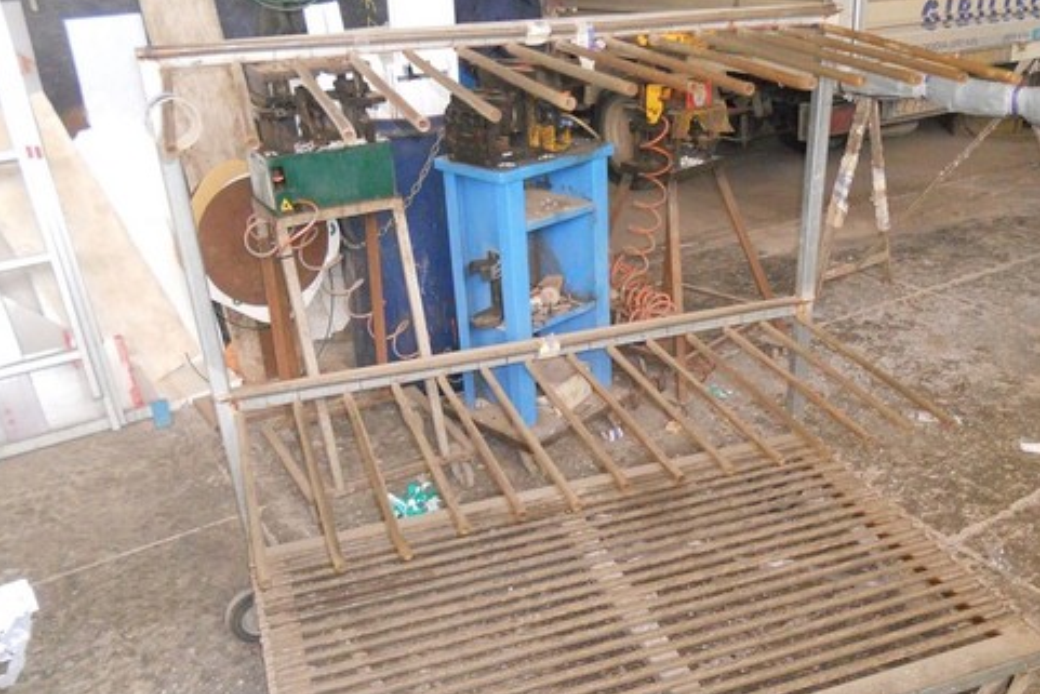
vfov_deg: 37.6
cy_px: 439
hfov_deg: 54.2
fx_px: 1011
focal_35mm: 35
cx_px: 603
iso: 400
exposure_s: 1/25
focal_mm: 4.9
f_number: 3.2
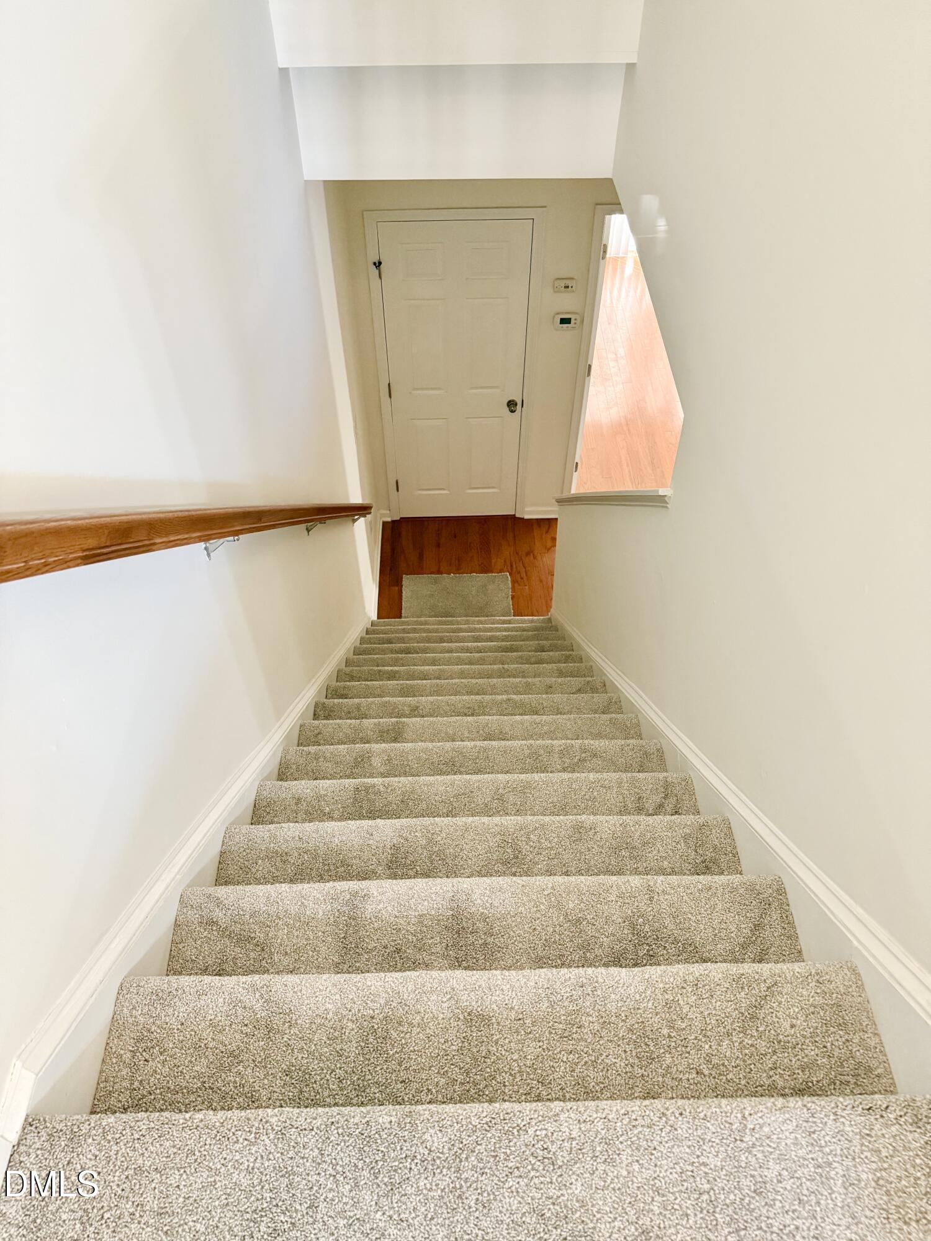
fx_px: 861
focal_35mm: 24
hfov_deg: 56.8
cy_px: 620
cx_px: 466
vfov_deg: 71.6
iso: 640
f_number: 1.78
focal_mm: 6.76
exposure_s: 1/60
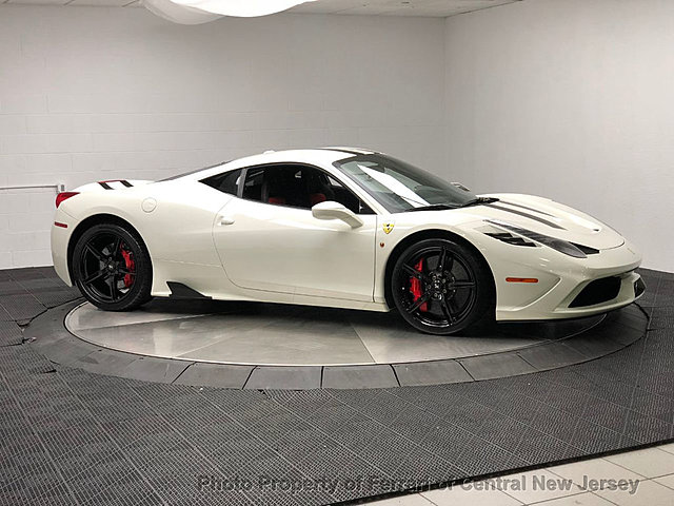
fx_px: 1012
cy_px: 253
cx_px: 337
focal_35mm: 52
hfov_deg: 36.8
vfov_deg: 28.0
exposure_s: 1/60
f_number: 2.4
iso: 50
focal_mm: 6
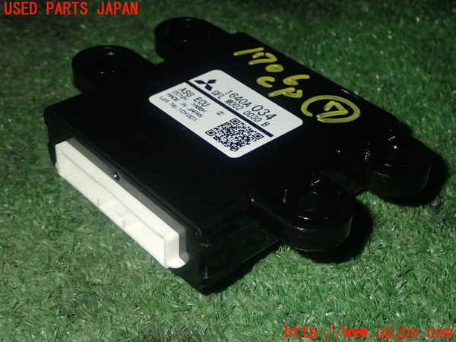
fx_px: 764
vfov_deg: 25.2
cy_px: 171
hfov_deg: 33.2
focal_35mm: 58
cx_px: 228
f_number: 10
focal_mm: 10.35
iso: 320
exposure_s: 1/60
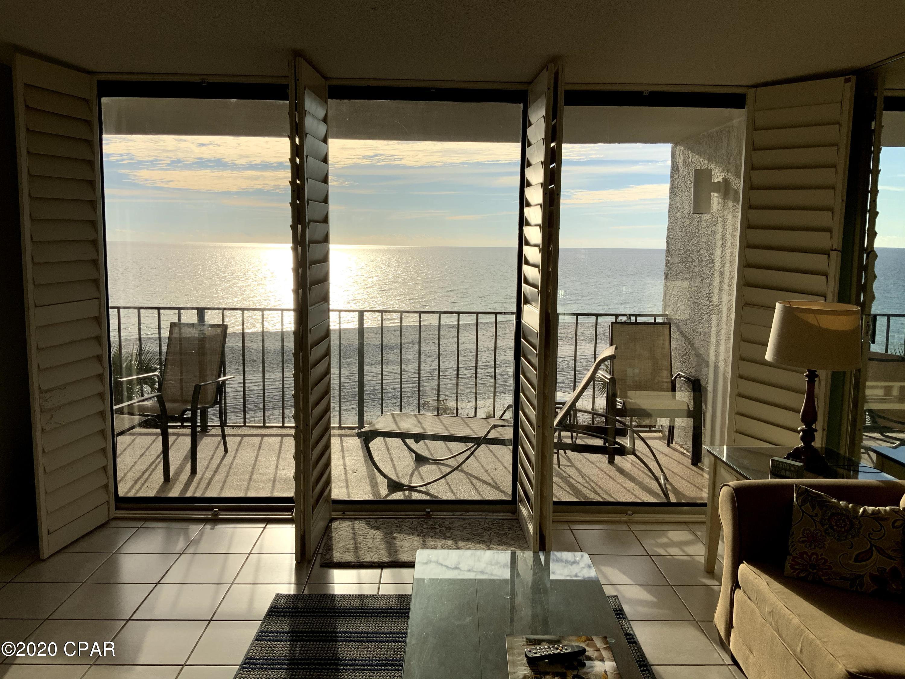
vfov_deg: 48.2
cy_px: 340
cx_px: 452
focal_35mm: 29
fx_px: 758
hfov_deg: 61.7
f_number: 1.8
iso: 20
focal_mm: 3
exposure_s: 1/2538
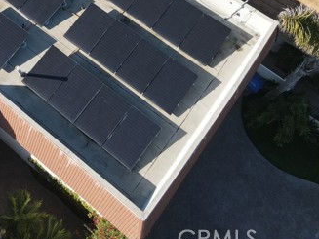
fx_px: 433
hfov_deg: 37.7
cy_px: 19
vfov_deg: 29.4
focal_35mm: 47
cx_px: 29
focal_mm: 4.5
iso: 100
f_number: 2.8
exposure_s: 1/320
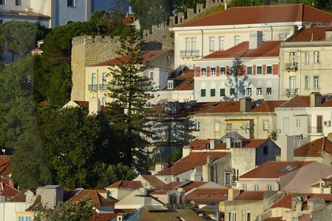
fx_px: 3373
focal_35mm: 366
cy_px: 74
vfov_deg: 3.7
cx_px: 327
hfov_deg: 5.6
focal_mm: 95
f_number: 7.1
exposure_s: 1/400
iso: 100
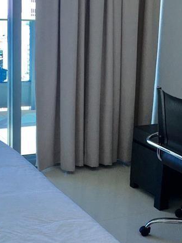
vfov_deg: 24.7
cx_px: 136
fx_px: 555
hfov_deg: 18.5
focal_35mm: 79
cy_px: 119
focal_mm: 4.15
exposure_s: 1/120
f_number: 2.2
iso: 32
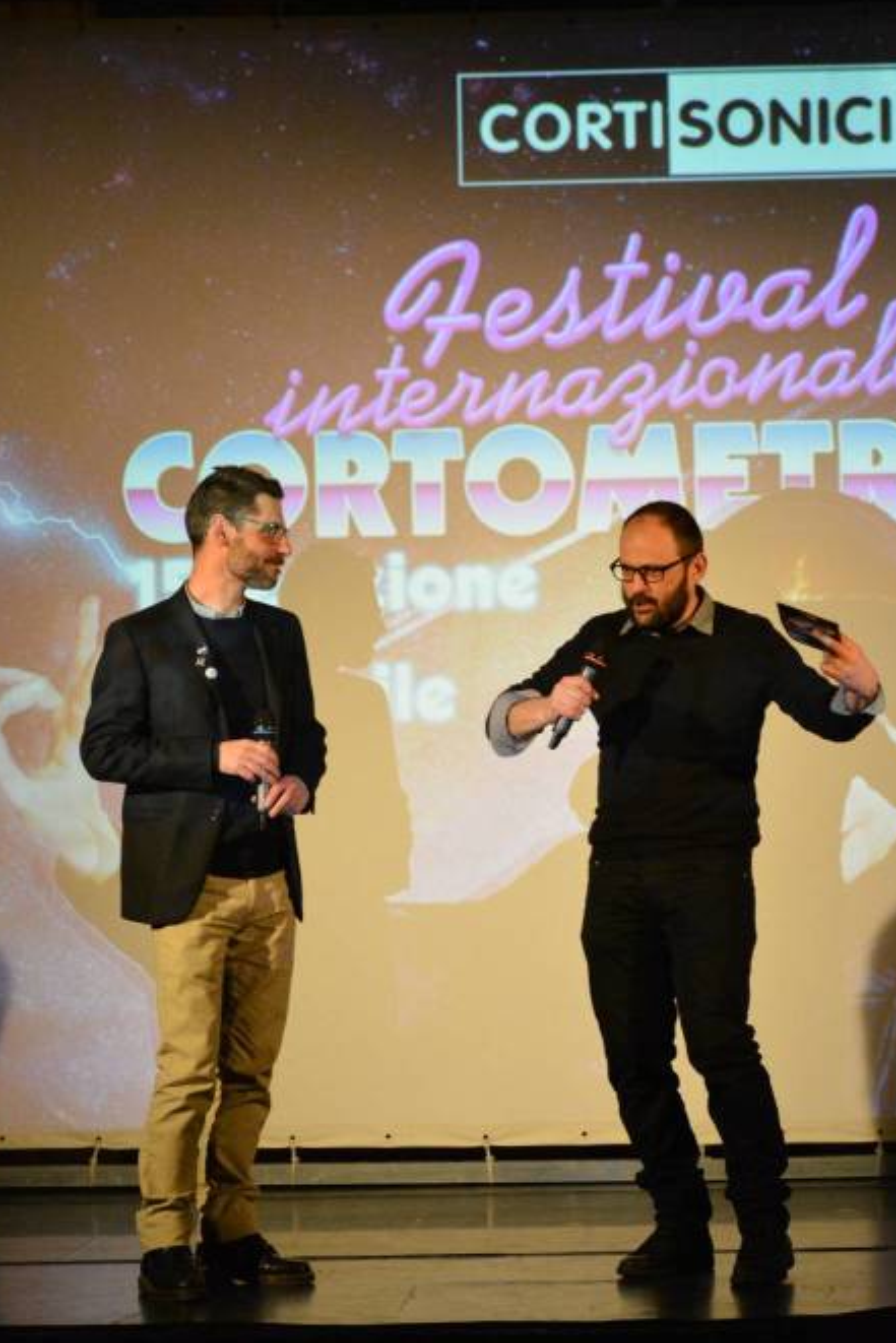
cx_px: 499
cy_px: 668
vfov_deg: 12.4
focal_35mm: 166
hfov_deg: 8.3
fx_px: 6178
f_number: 5.3
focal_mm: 95
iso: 4500
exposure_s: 1/160
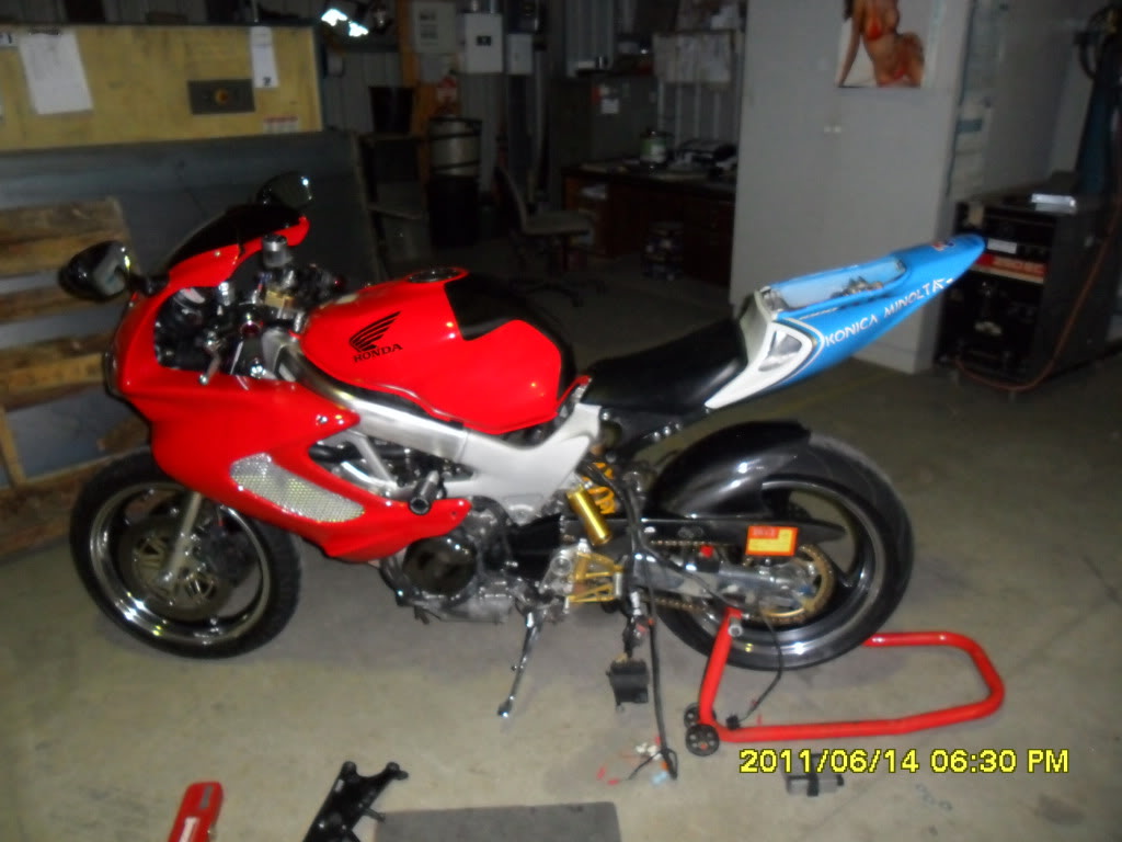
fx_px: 875
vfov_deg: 51.4
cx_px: 561
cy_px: 421
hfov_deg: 65.3
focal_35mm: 27
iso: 400
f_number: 3.5
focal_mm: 4.9
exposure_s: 1/45
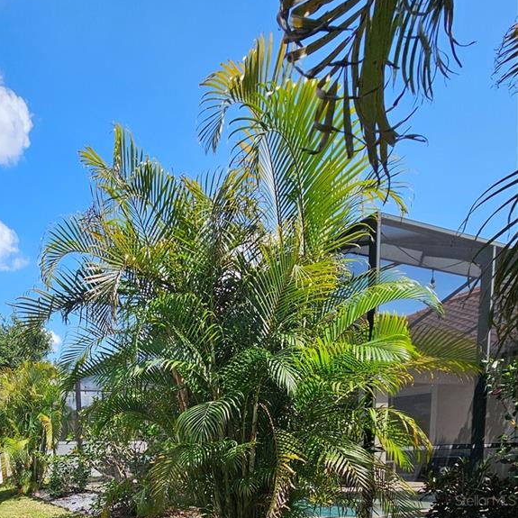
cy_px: 500
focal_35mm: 24
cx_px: 114
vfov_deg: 53.4
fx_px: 406
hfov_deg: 60.5
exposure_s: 1/1402
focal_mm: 2.2
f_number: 2.2
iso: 50
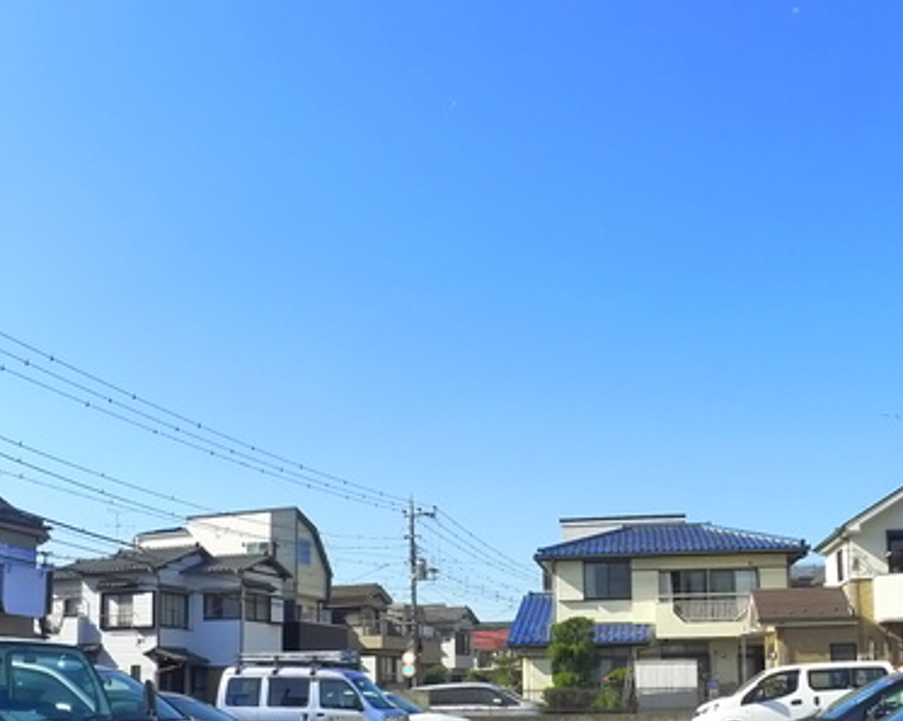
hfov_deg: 42.0
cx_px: 489
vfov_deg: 32.9
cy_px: 601
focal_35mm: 44
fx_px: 1175
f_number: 4
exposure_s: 1/640
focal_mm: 5.1
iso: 400
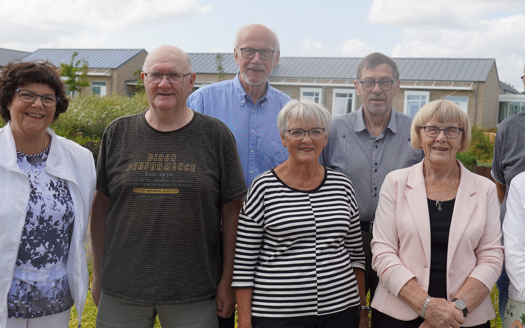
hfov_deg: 43.7
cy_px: 165
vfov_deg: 28.2
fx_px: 653
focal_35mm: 46
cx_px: 299
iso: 100
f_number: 4.5
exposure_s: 1/640
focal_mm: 23
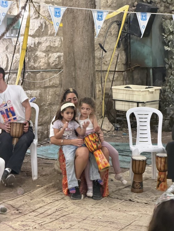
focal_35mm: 100
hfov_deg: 14.8
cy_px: 116
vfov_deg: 19.6
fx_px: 670
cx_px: 87
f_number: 2.8
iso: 640
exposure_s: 1/33
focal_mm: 16.89
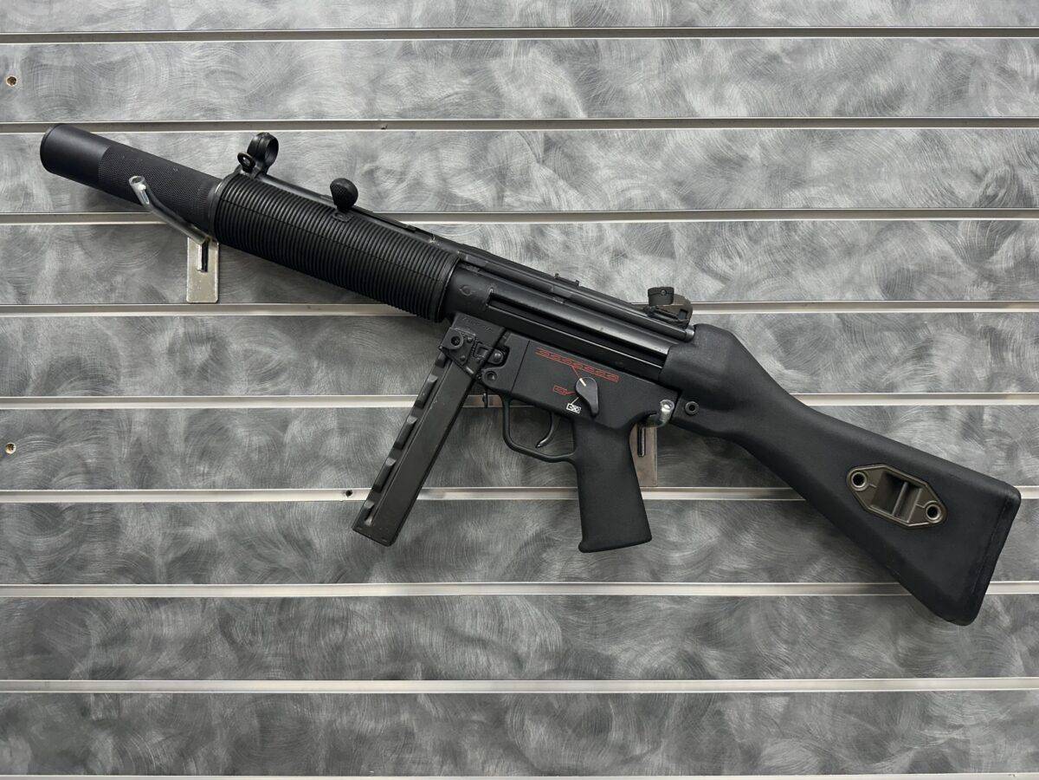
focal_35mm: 24
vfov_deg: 56.8
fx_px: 720
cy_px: 390
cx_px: 520
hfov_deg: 71.6
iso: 125
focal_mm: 6.86
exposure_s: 1/120
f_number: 1.78
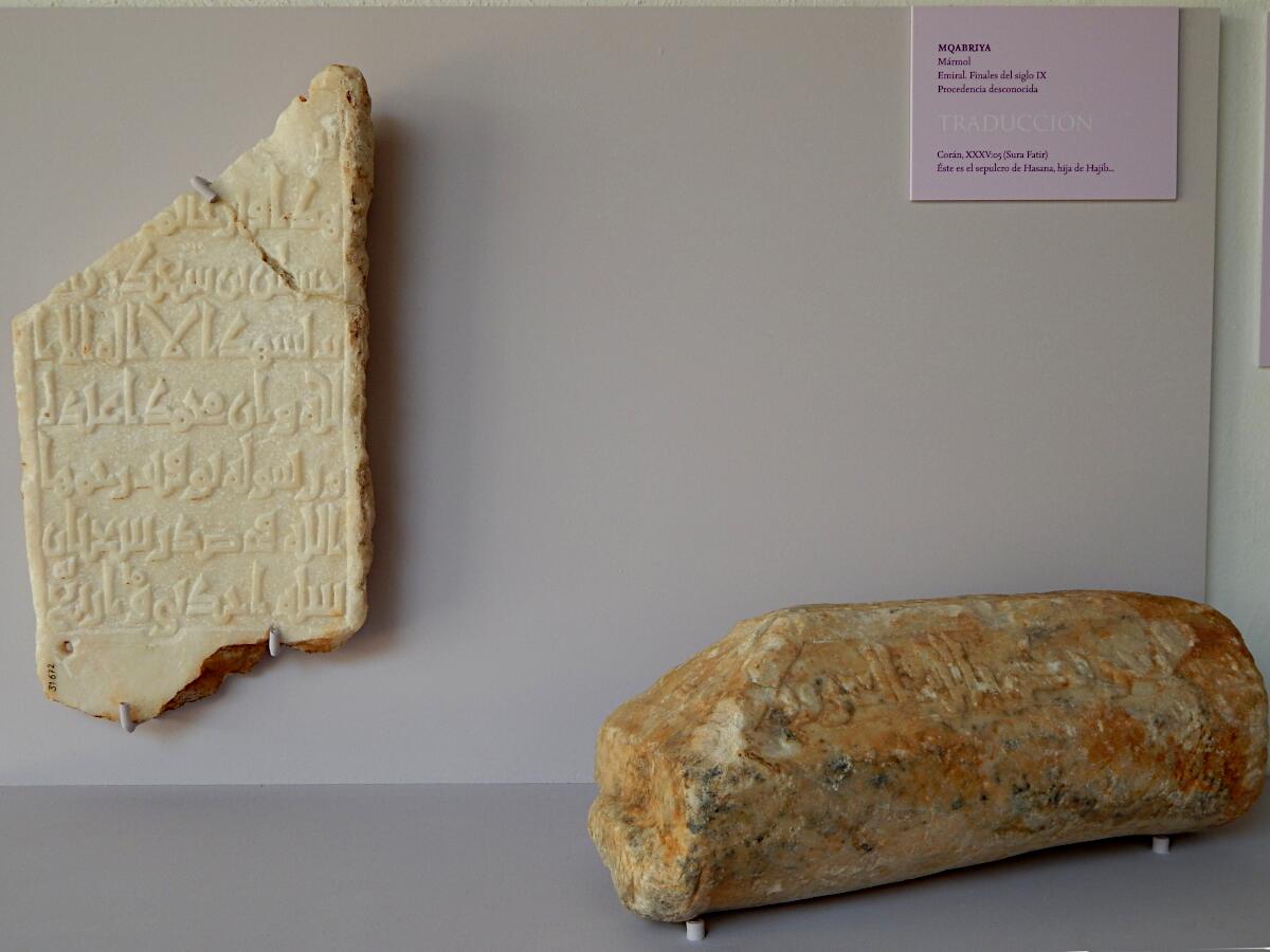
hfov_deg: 52.6
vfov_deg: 40.7
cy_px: 476
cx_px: 635
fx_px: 1284
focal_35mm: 35
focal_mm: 6.1
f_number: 3.3
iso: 125
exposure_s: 1/160
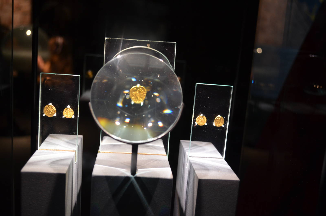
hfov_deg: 49.6
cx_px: 163
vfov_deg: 34.1
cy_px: 108
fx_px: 352
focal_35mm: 39
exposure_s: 1/40
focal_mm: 26
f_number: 4.2
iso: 800
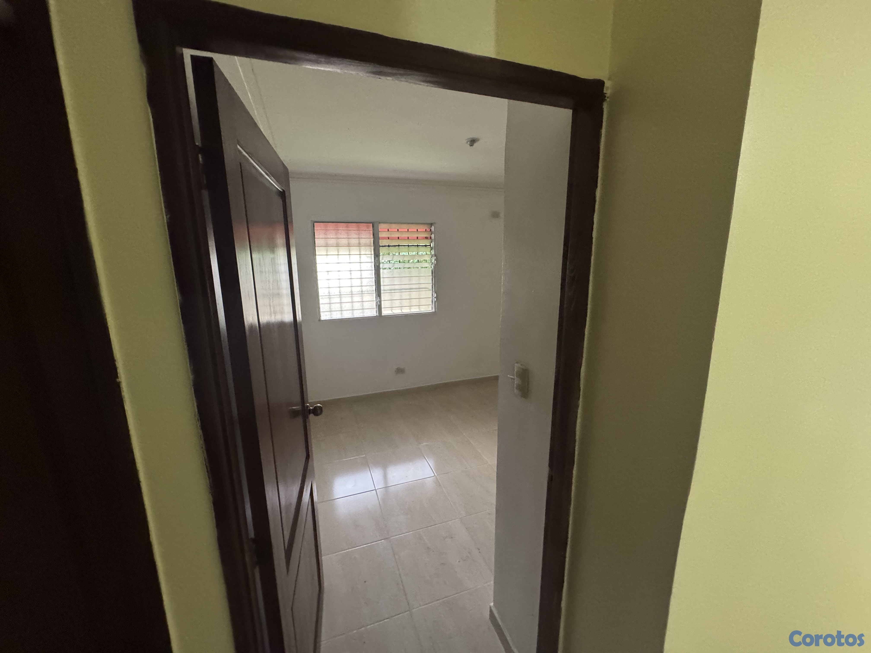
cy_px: 326
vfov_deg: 85.7
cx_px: 436
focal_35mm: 14
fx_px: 352
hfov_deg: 102.1
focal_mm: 2.22
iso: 1000
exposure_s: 1/60
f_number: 2.2
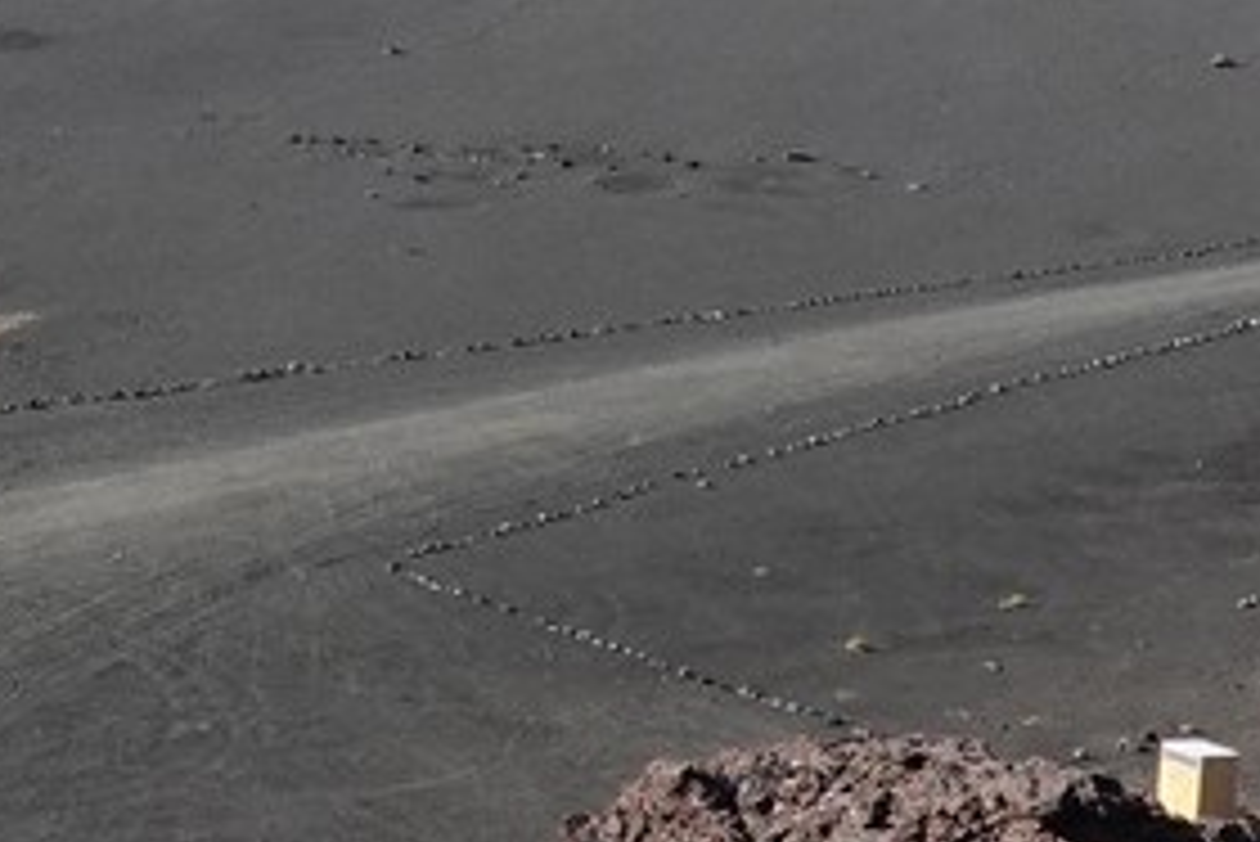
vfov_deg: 7.2
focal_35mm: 192
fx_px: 6723
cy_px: 270
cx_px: -860
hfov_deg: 10.2
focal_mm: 13.03
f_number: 5.6
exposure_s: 1/1000
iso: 400
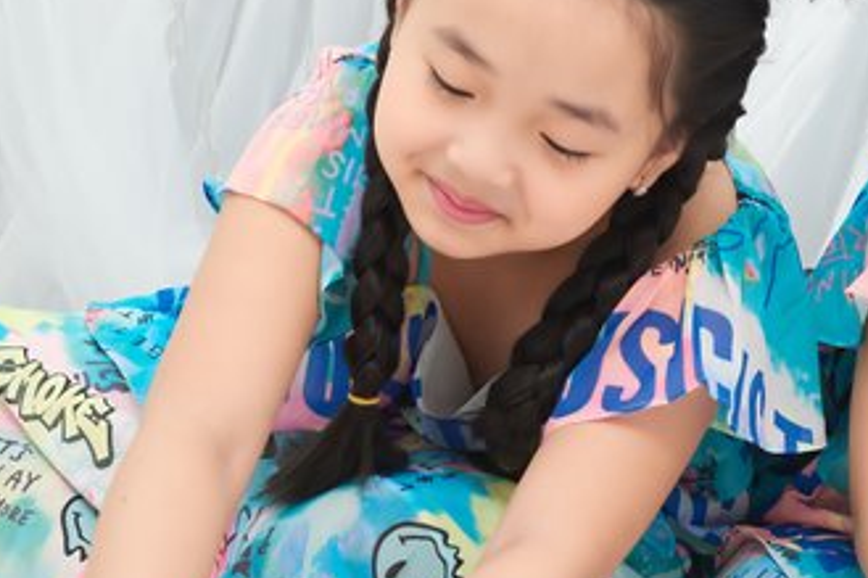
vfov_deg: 7.6
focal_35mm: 181
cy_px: 307
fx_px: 4362
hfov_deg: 11.3
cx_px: 657
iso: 200
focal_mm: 70
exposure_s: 1/125
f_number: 6.7
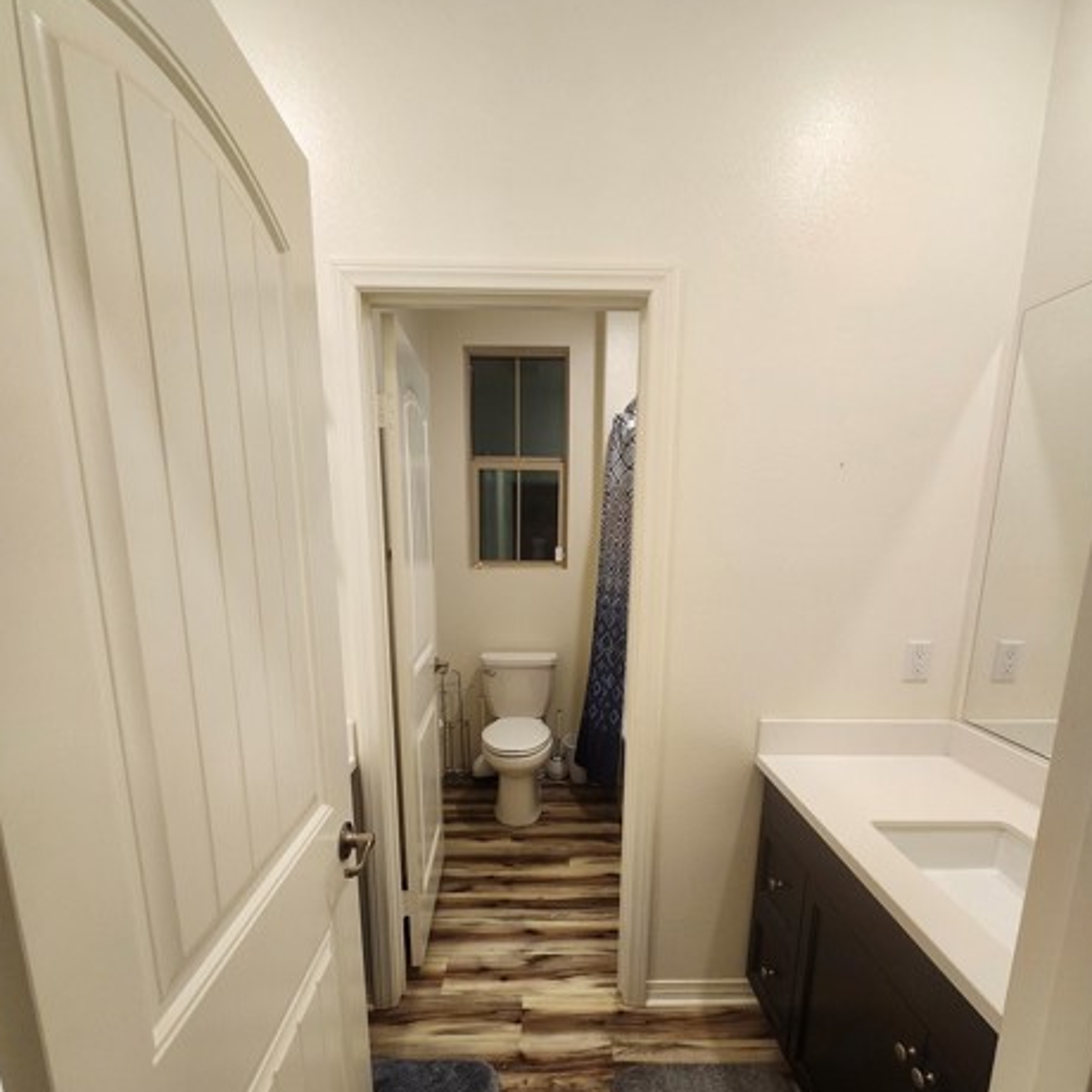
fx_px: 571
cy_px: 653
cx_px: 551
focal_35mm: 16
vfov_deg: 86.4
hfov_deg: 87.4
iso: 125
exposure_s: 1/60
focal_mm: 1.74
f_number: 2.2
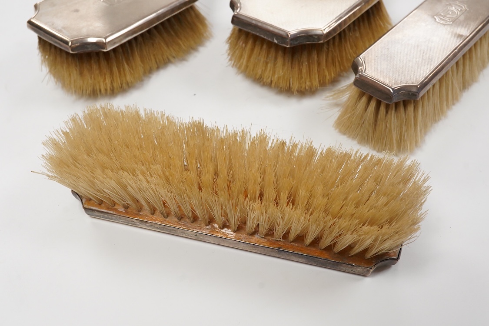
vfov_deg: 29.9
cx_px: 244
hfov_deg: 43.6
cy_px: 163
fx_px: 611
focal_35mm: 45
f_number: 16
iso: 2500
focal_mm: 30
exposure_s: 1/100
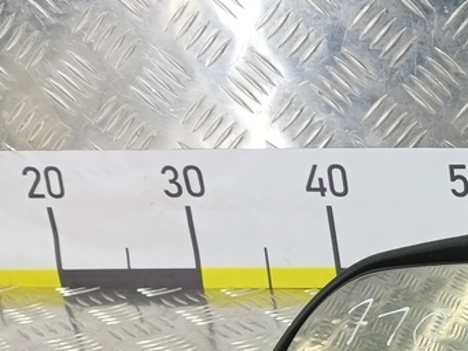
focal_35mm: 69
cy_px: 455
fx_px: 933
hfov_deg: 23.1
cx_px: 690
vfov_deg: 19.6
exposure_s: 1/50
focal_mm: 4.11
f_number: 1.6
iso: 136
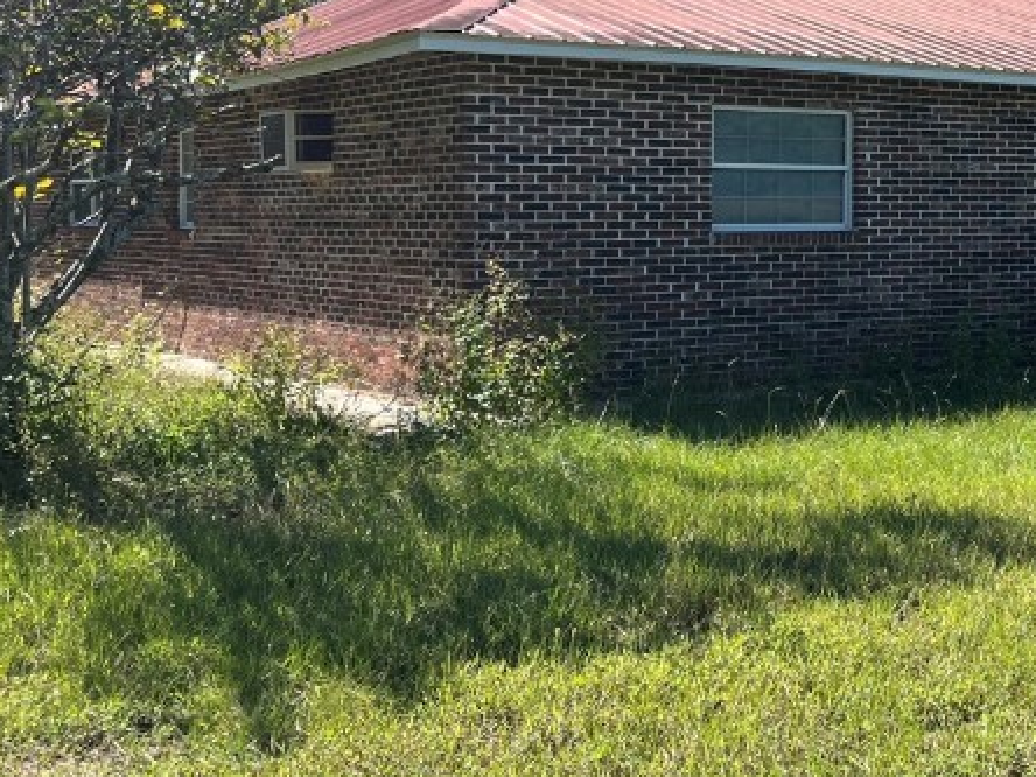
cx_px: 952
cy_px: 173
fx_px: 1796
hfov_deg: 30.6
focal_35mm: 60
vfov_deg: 24.1
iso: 50
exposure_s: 1/2062
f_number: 1.6
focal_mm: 5.1
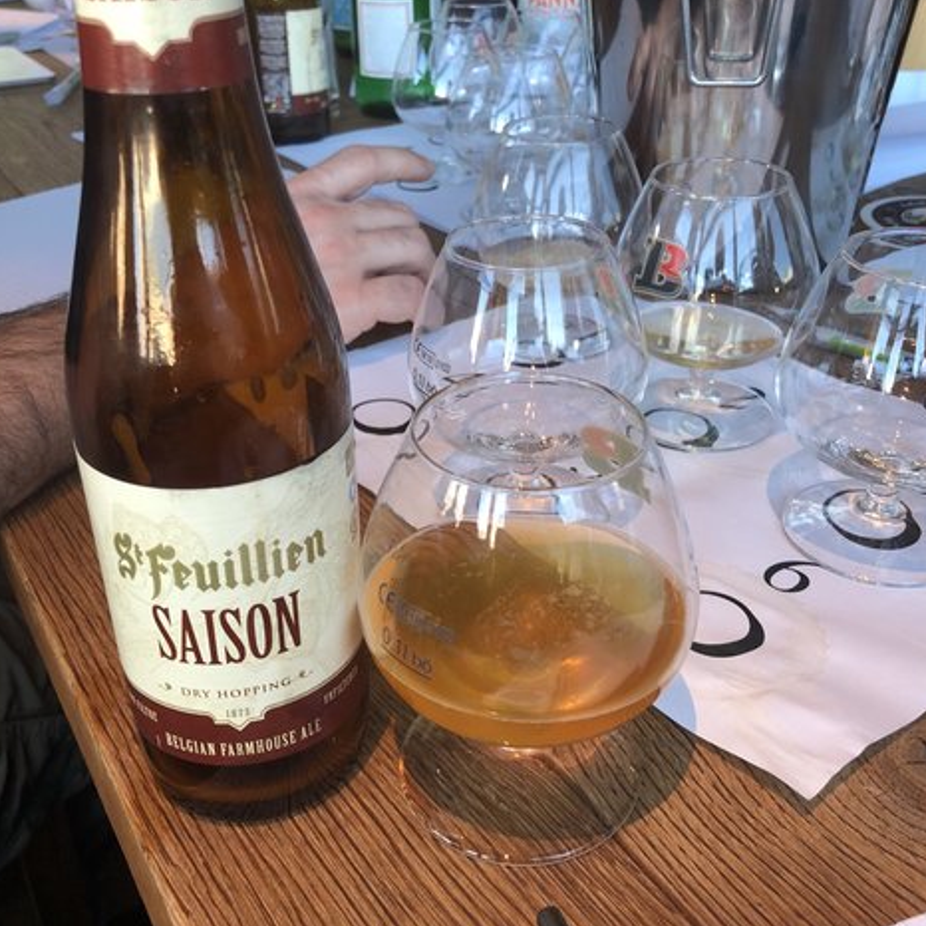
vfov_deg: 48.3
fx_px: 1029
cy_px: 403
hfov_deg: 48.5
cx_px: 467
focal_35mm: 34
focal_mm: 4
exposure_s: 1/33
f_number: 1.8
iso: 40
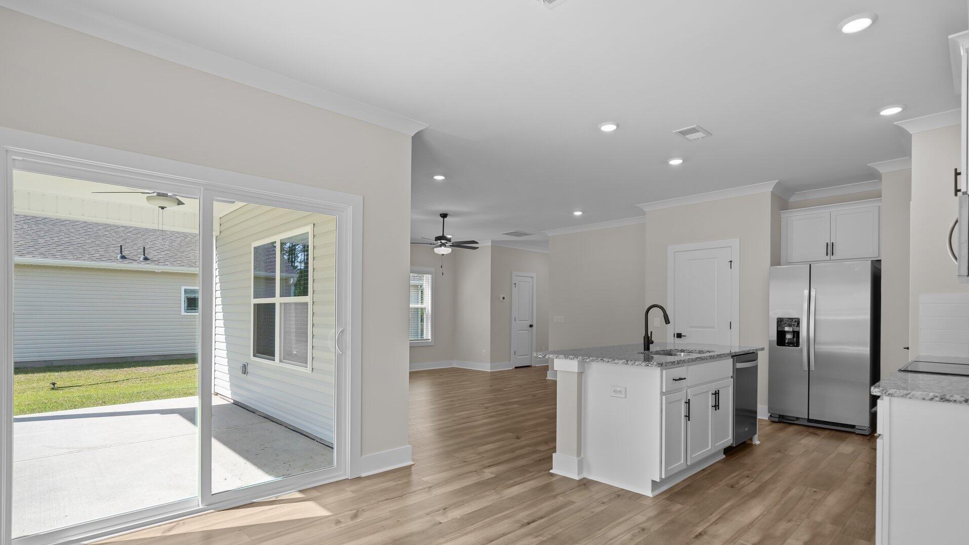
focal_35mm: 18
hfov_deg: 92.7
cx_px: 483
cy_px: 313
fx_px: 463
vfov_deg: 60.8
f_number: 4
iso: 320
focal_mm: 16
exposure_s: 1/40
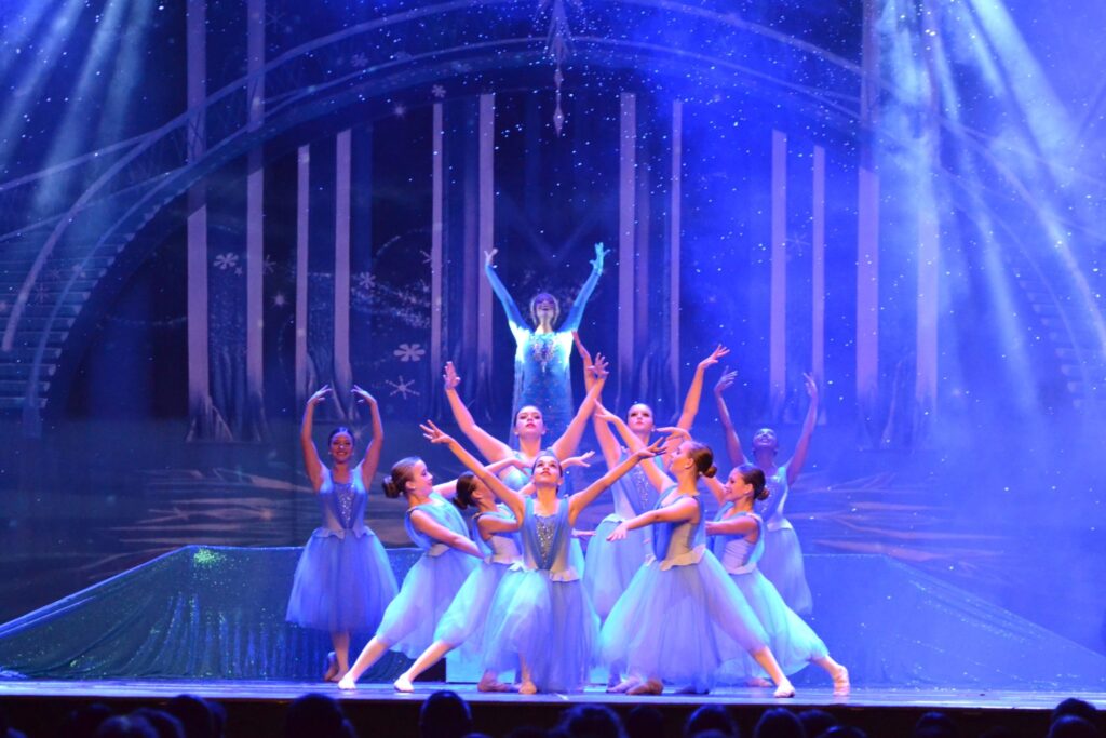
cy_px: 369
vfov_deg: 8.2
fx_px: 5162
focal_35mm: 168
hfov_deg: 12.2
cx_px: 553
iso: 3200
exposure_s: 1/250
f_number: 2.8
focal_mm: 112
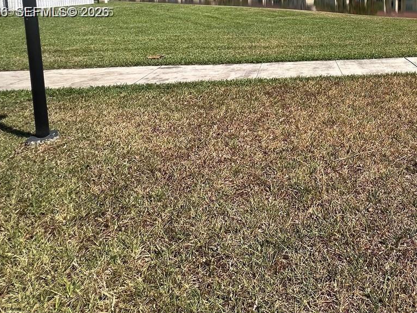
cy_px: 13
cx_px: 374
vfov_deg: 45.0
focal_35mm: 27
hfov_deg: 56.5
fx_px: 325
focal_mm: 1.57
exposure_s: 1/2273
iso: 32
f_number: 1.8
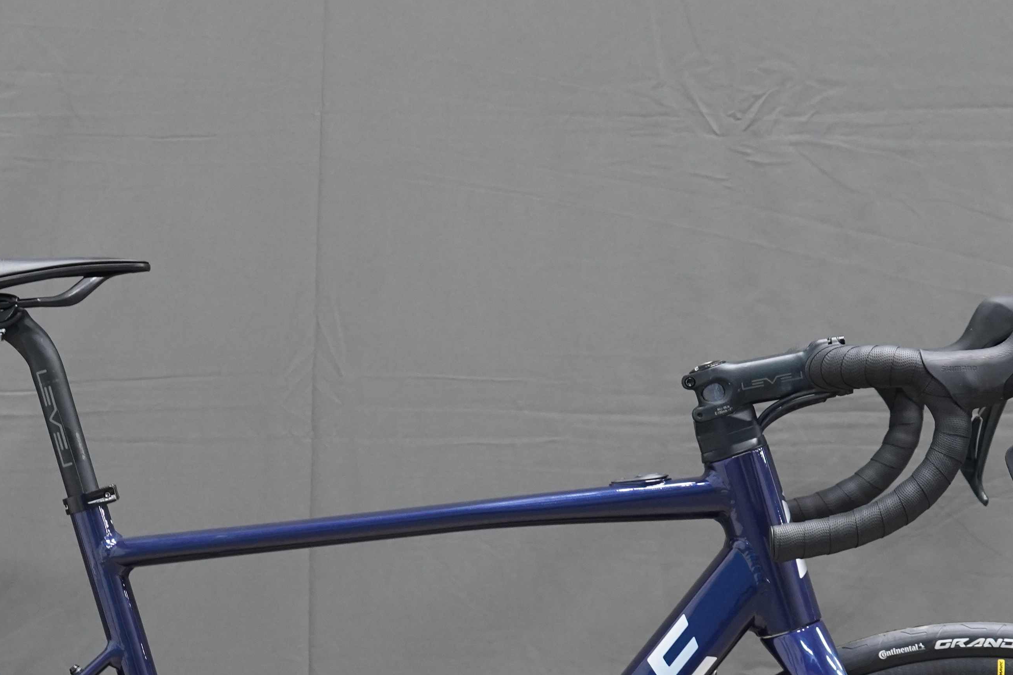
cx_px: 361
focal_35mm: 162
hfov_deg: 12.7
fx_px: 4558
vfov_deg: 8.4
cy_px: 691
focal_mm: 70
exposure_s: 1/160
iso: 2500
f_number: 5
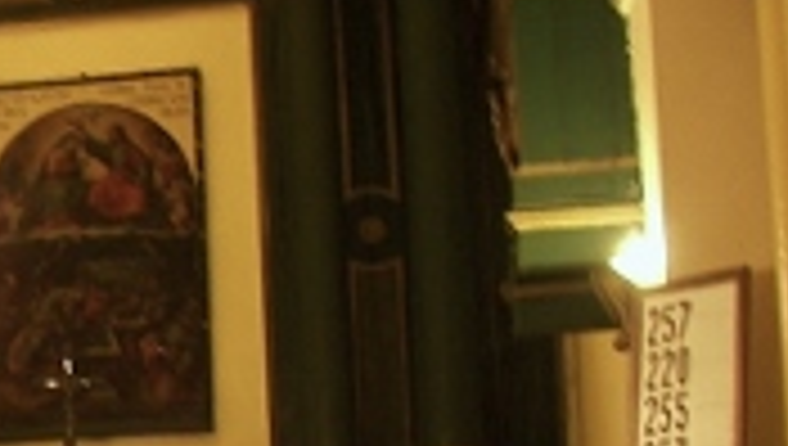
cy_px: 401
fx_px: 2574
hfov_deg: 16.1
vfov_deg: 9.9
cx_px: -338
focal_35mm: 123
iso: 100
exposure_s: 1/4
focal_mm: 6
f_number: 2.8
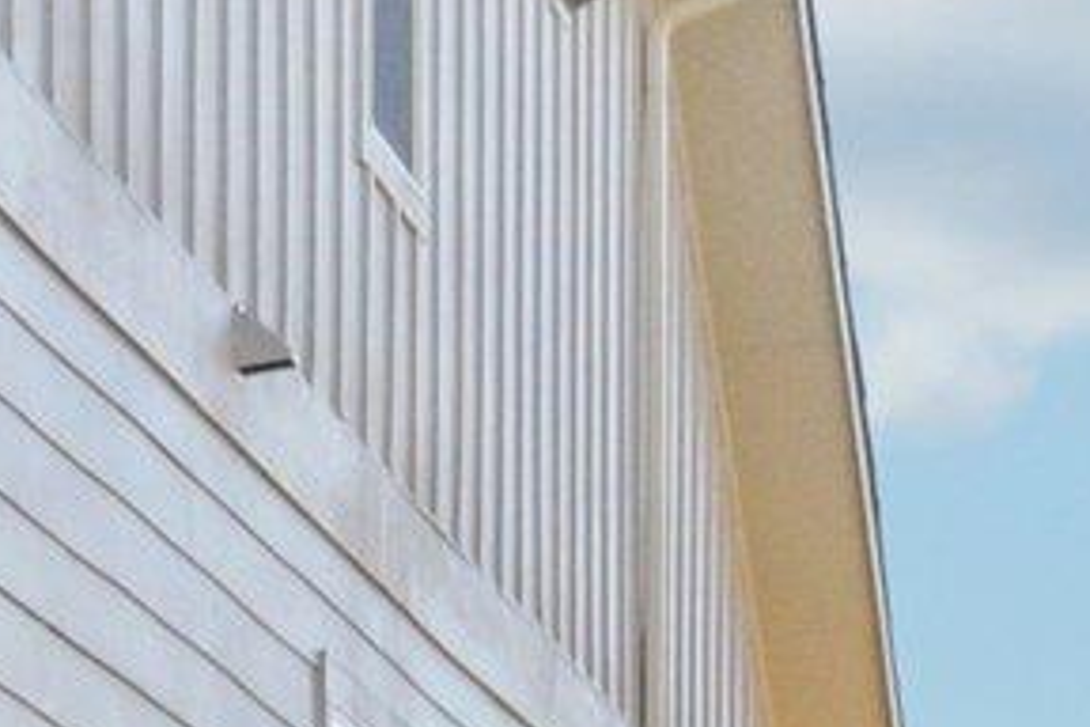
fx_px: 7115
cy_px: 362
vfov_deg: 5.8
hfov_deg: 7.6
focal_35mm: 235
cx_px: -2316
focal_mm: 22
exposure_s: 1/400
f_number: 8
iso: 400
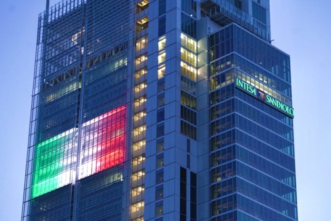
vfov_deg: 13.2
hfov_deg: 19.6
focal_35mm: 104
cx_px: 166
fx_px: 957
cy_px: 110
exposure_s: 1/80
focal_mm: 104
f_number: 4.5
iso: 3200
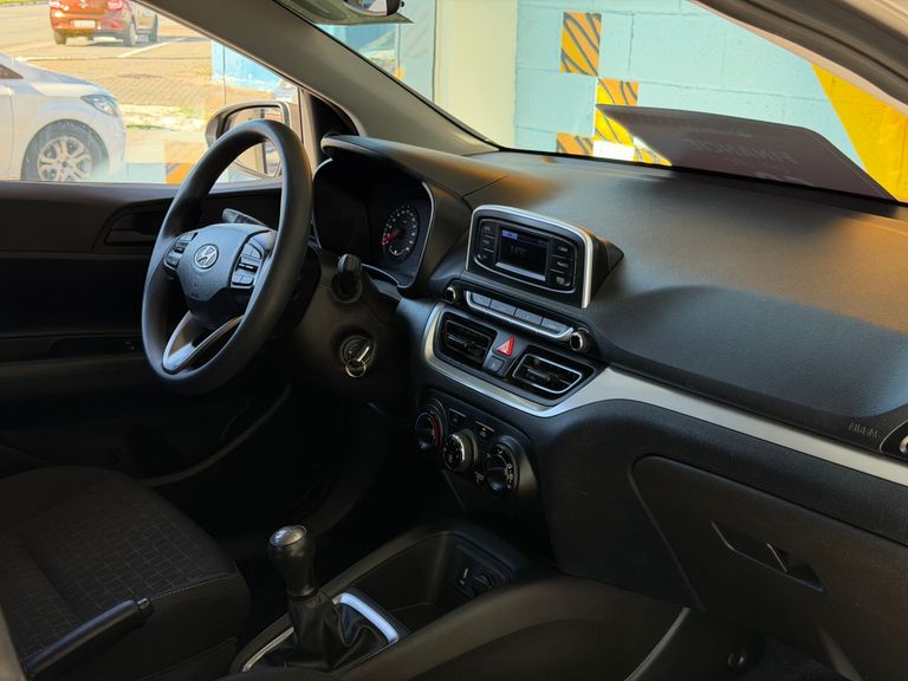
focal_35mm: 48
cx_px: 454
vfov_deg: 30.3
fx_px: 1259
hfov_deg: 39.7
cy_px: 340
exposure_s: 1/218
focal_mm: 6.76
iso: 125
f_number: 1.78
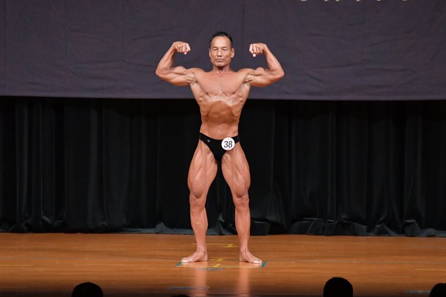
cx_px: 223
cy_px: 146
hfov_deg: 7.9
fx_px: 3220
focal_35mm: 260
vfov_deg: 5.3
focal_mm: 170
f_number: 5.6
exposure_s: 1/400
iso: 5000
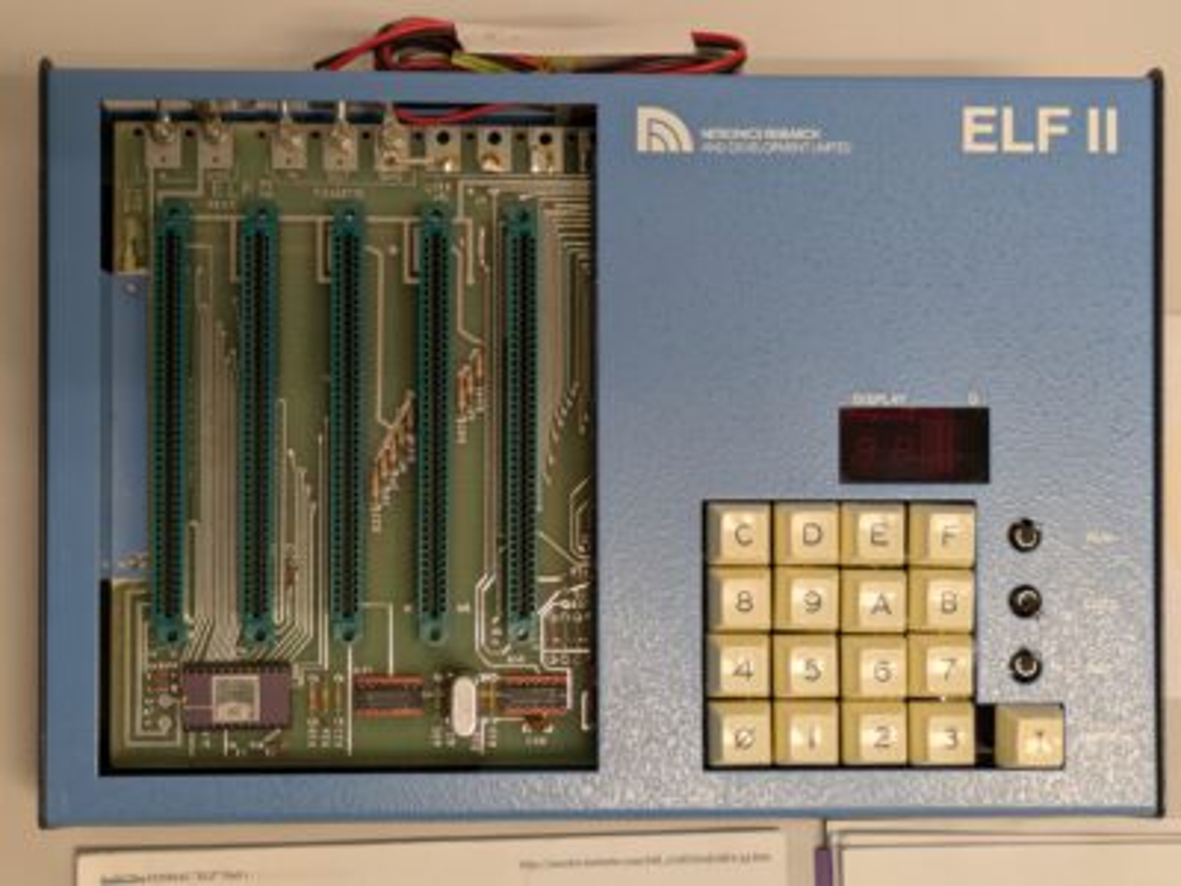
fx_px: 1740
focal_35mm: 51
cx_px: 590
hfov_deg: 37.5
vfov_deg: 28.6
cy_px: 443
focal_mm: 5.43
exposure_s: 1/24
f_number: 1.89
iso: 68
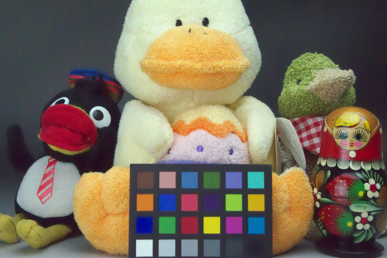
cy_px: 108
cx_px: 188
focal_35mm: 52
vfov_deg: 26.1
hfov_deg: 38.5
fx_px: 554
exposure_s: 1/1600
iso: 12800
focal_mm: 29
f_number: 10
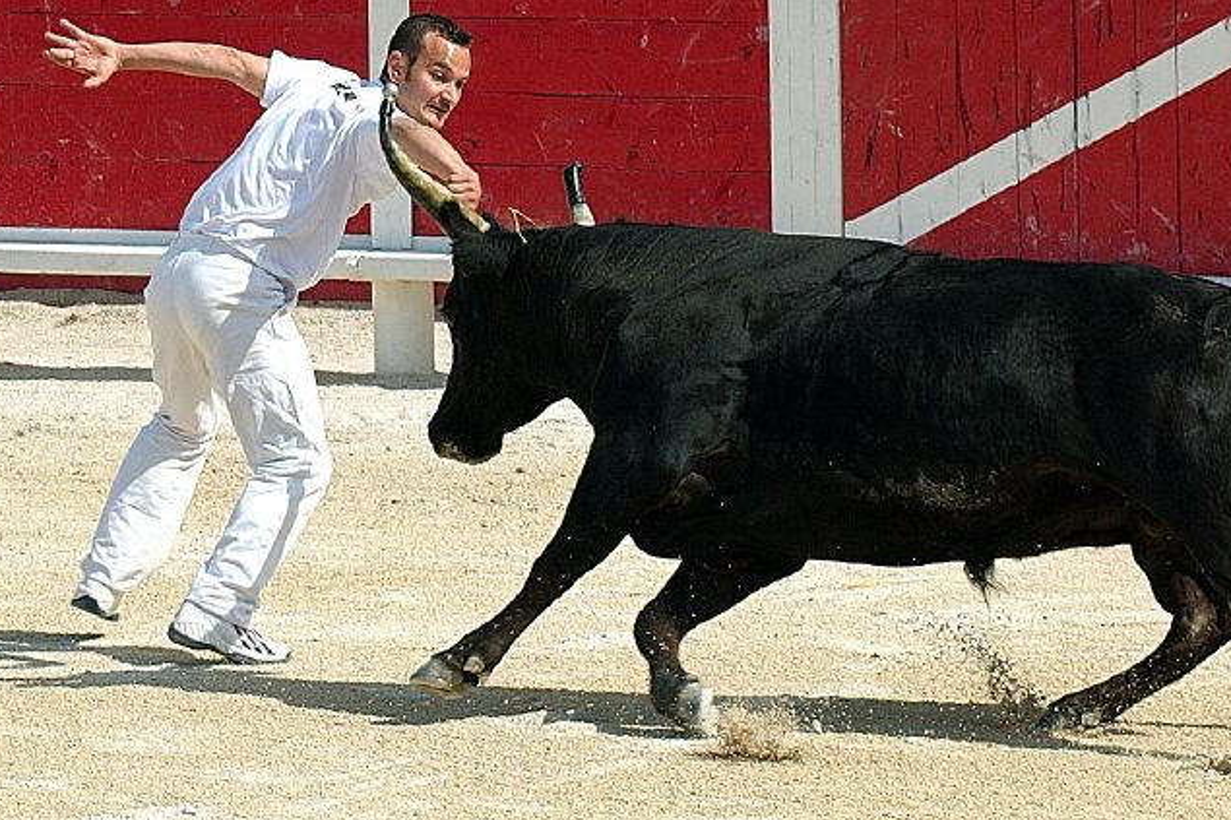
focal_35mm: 189
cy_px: 439
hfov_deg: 10.9
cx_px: 750
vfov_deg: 7.3
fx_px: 6461
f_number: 9
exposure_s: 1/500
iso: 200
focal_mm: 100
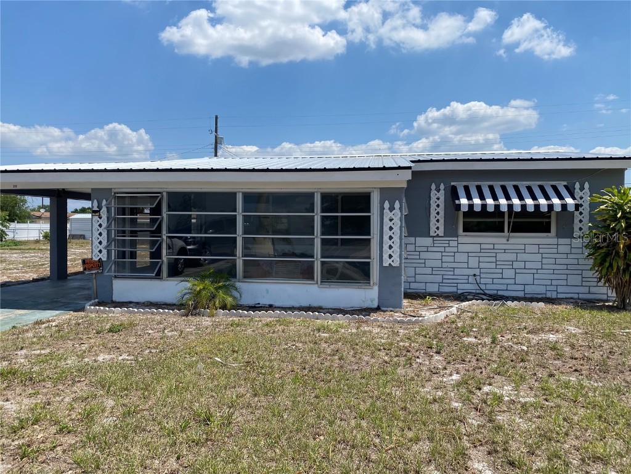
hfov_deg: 67.3
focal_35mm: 26
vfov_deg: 53.1
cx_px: 316
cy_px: 237
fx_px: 474
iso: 32
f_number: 1.8
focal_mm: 4.25
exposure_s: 1/3984
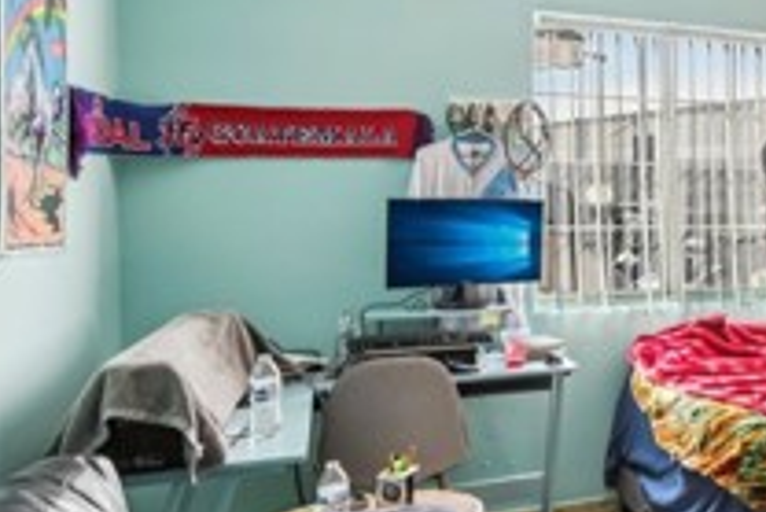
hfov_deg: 37.1
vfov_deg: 31.2
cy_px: 214
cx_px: 869
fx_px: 916
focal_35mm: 43
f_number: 8
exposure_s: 1/640
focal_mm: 14
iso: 400
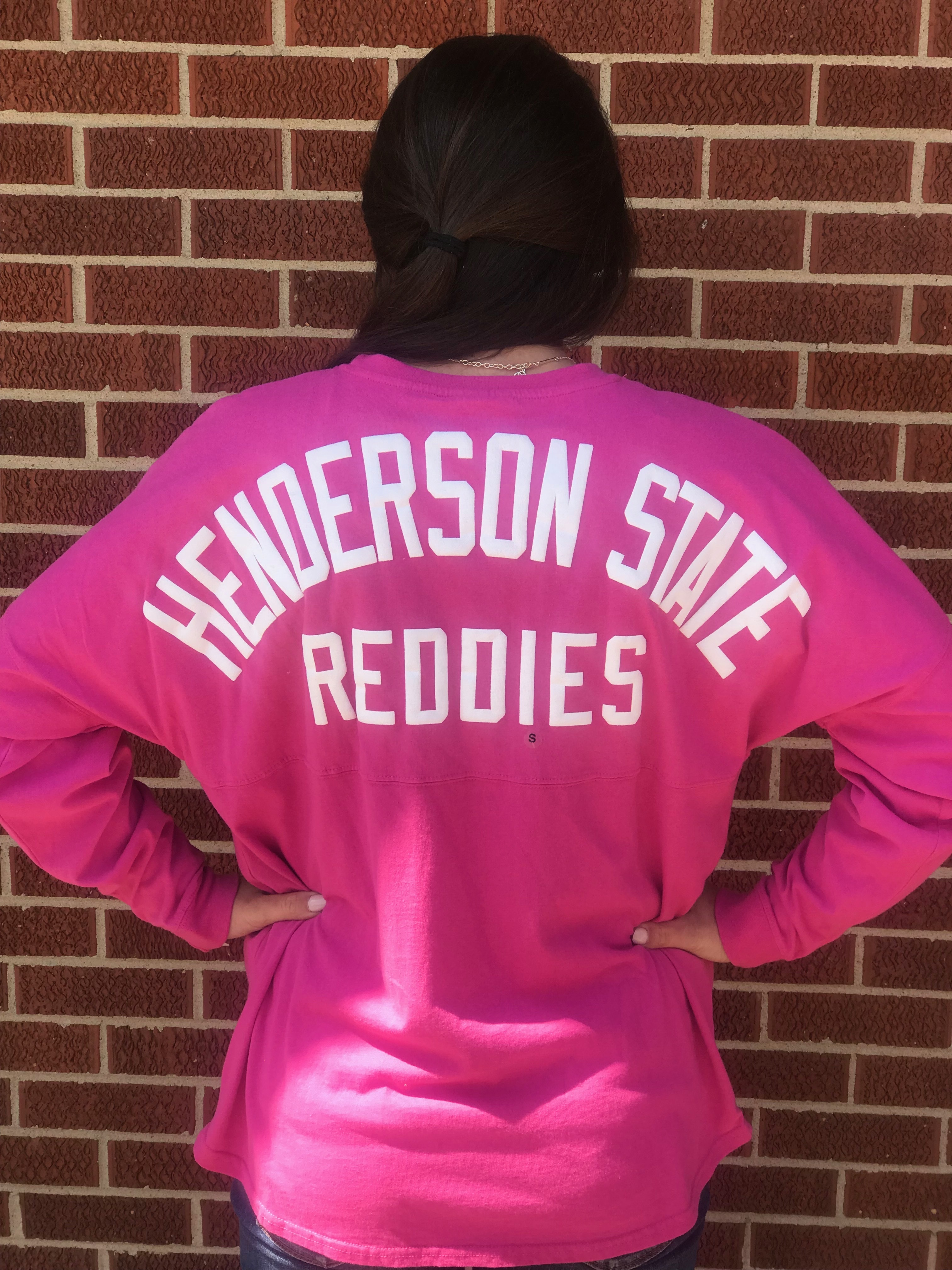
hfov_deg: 25.7
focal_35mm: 57
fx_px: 2090
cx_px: 476
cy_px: 635
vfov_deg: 33.8
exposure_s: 1/231
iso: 20
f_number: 2.8
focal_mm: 6.6
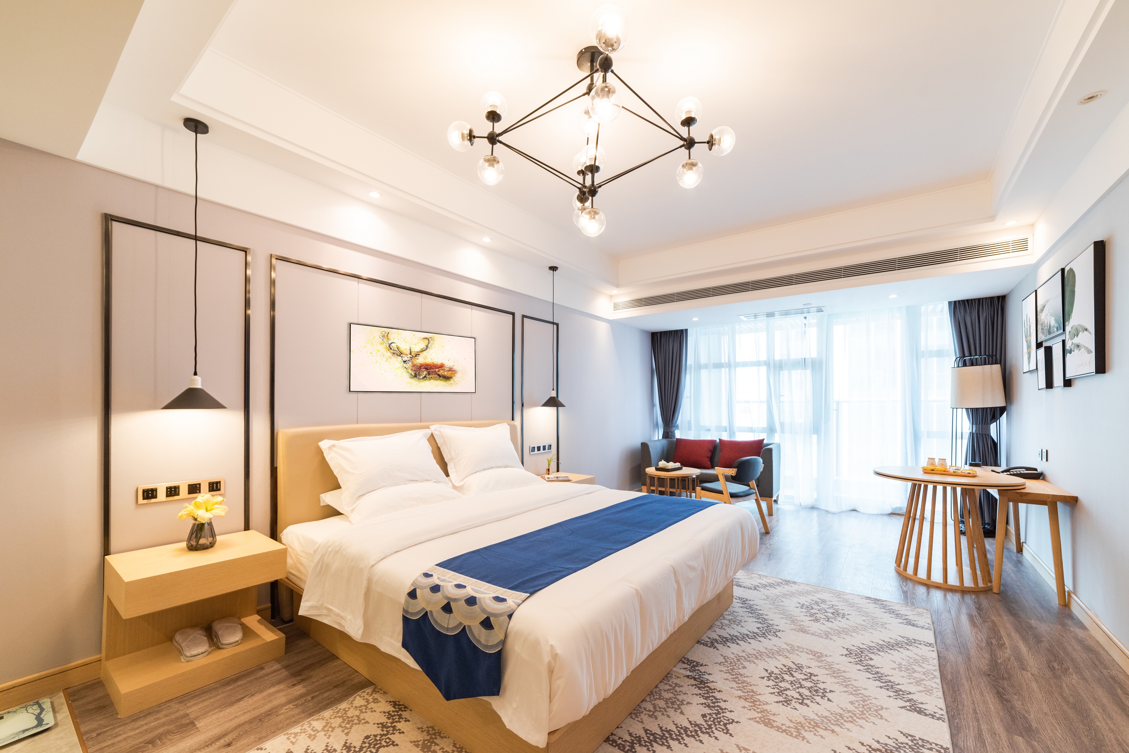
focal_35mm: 14
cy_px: 376
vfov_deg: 81.2
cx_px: 564
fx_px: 439
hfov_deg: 104.2
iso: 400
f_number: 7.1
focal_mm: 14
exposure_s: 1/25
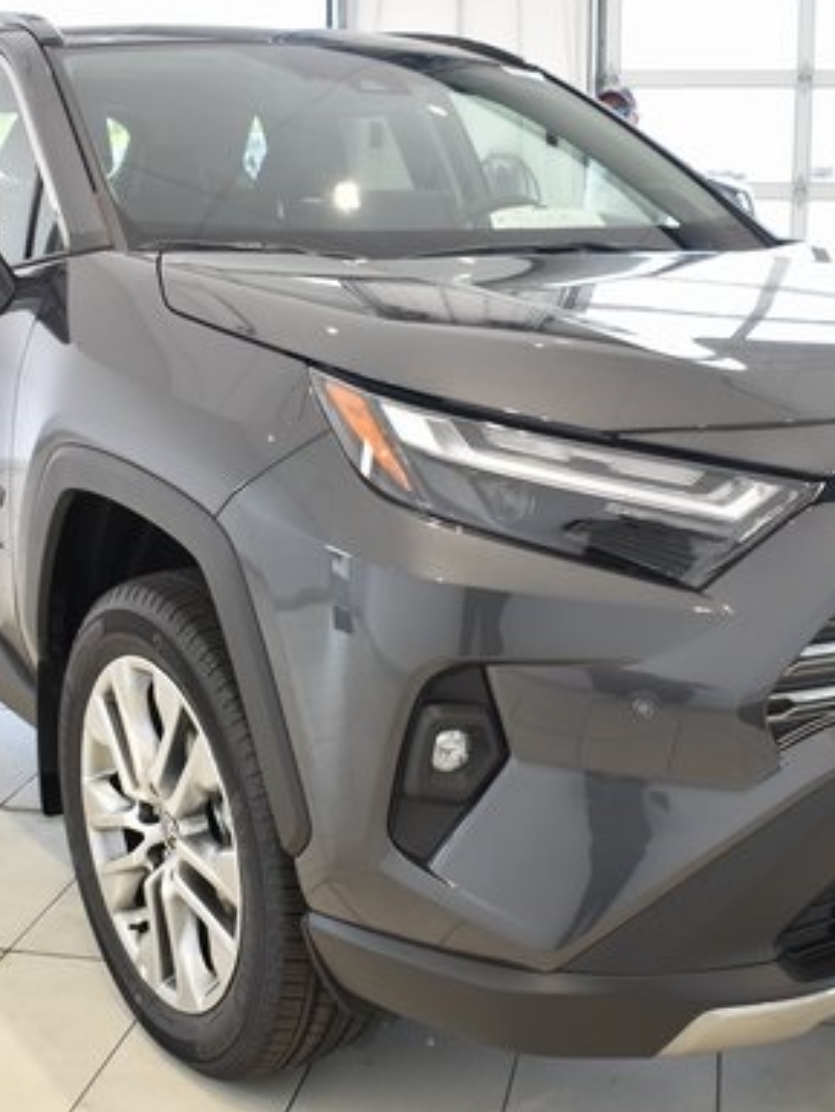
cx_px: 454
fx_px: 1543
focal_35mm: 48
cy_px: 507
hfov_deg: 30.3
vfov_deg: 39.6
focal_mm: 20
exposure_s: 1/80
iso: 400
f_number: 4.5
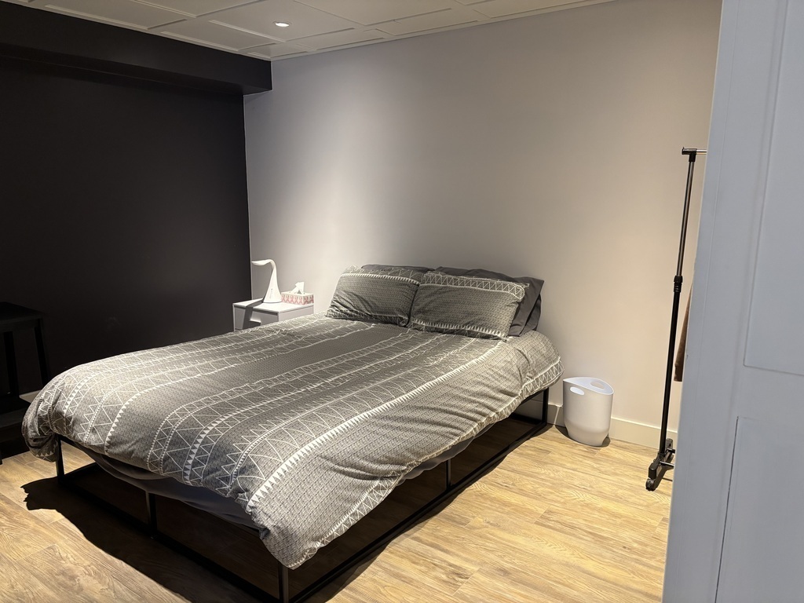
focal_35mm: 26
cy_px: 302
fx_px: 604
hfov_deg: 67.3
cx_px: 402
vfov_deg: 53.1
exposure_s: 1/60
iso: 320
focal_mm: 5.96
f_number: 1.6
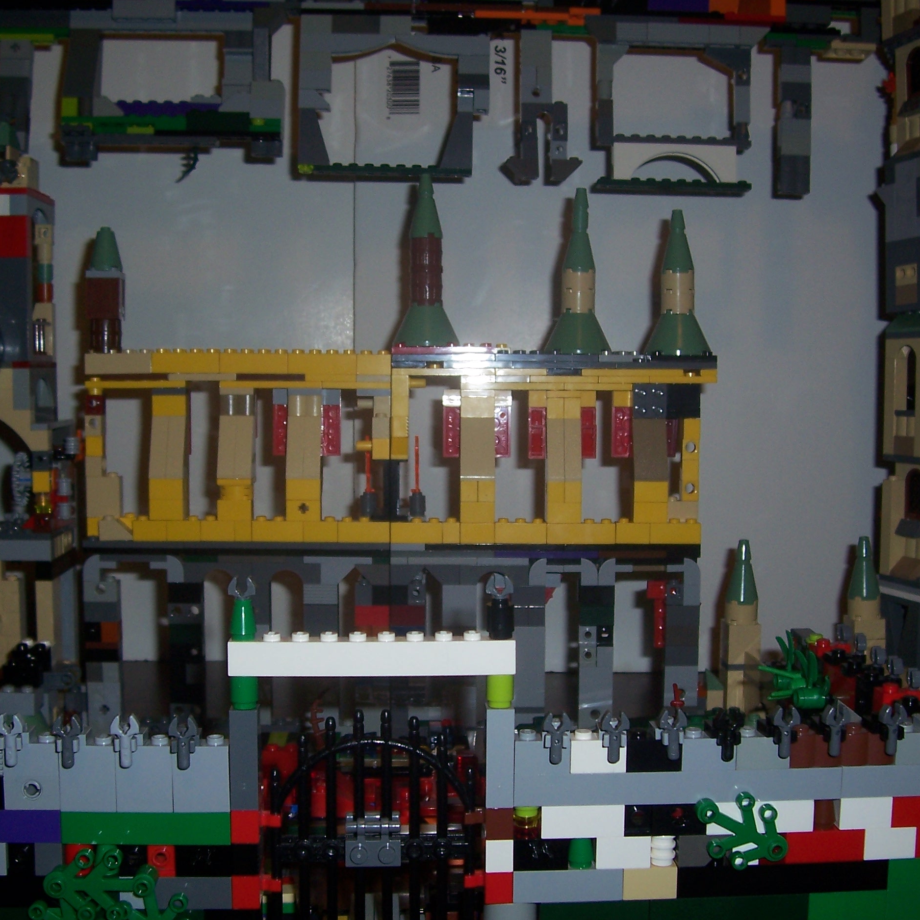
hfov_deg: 40.9
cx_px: 470
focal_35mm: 41
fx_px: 1233
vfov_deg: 40.9
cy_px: 453
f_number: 2.7
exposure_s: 1/60
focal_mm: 5.6
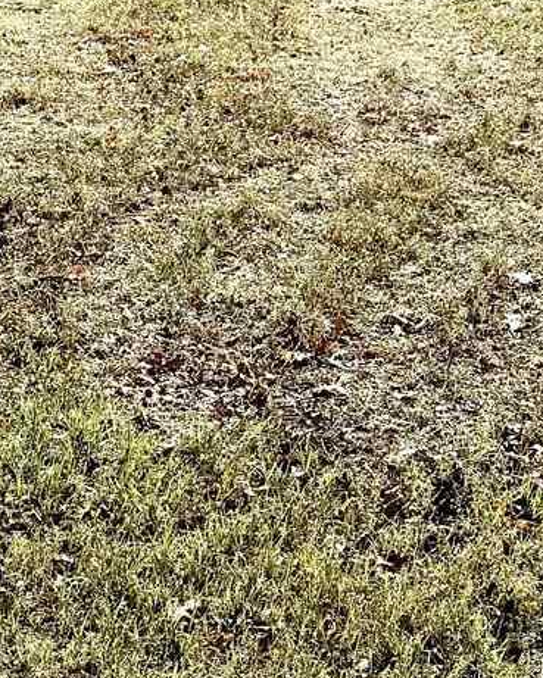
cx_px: 294
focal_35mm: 117
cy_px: -276
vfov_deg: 15.4
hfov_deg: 13.2
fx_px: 2350
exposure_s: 1/11905
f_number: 1.78
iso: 80
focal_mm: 6.76
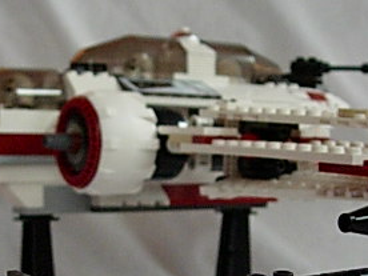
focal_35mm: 88
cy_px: 245
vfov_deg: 16.6
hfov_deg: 22.2
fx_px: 936
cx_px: 149
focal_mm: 7.8
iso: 400
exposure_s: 1/85.4
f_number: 2.8
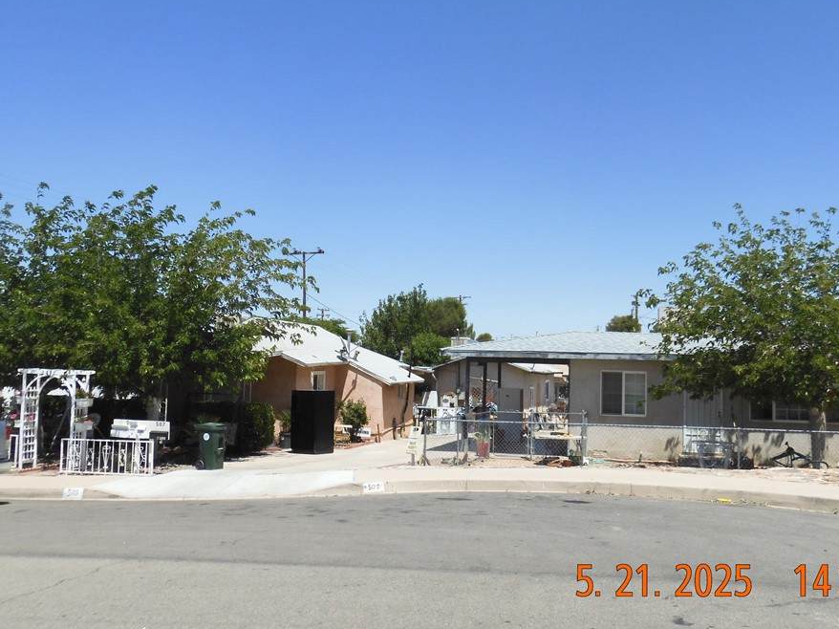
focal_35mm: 35
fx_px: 848
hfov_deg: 52.6
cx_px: 443
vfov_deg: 40.7
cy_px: 294
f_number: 3.5
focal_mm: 5.4
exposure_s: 1/1250
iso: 100
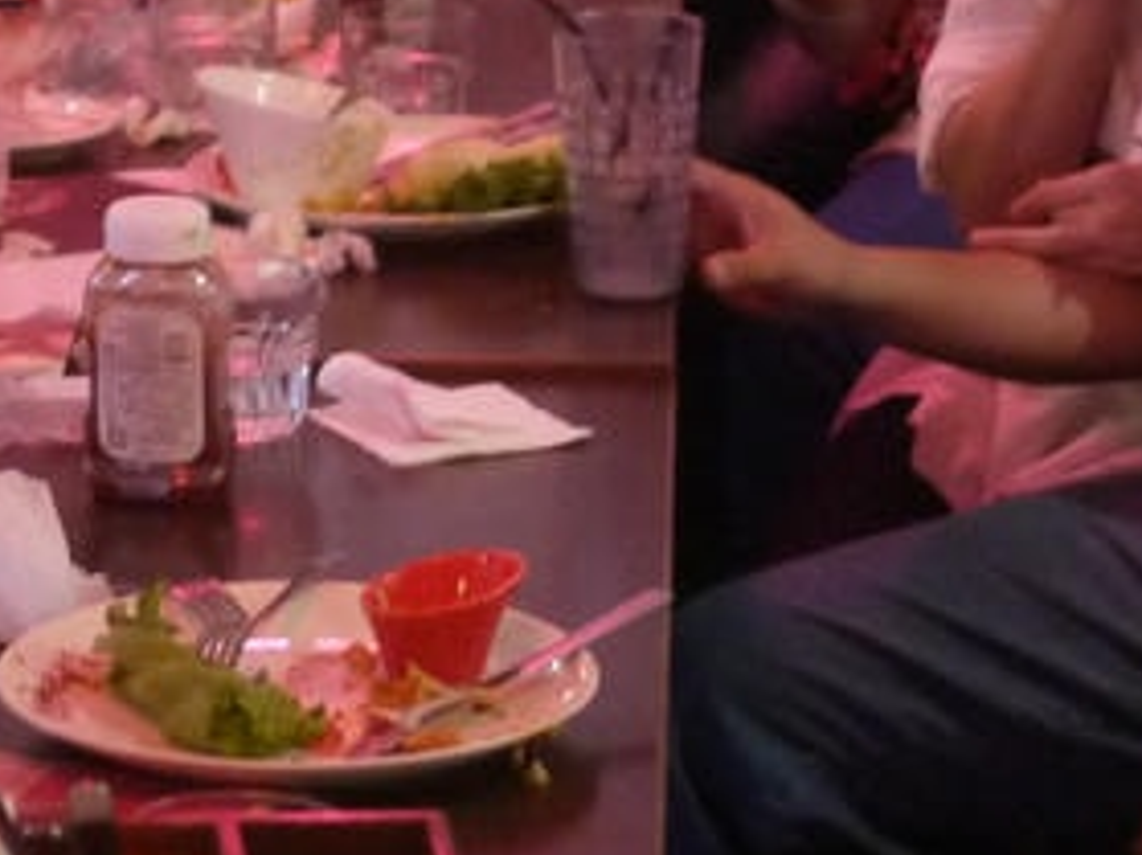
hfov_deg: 11.3
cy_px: -303
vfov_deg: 8.5
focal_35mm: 172
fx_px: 5672
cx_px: -135
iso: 800
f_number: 1.7
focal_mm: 20
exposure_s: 1/50
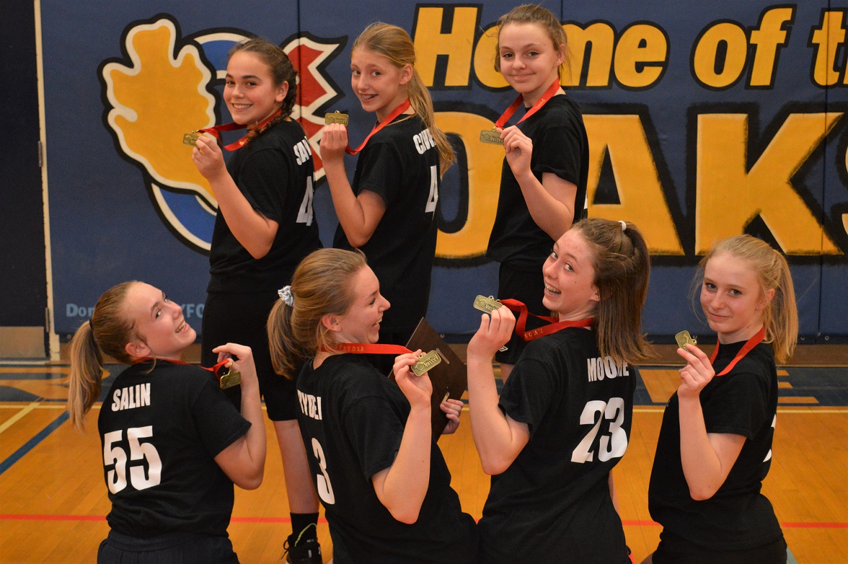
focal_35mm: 57
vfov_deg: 23.7
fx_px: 1341
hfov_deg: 35.1
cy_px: 282
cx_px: 424
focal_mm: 38
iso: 2500
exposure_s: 1/60
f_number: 5
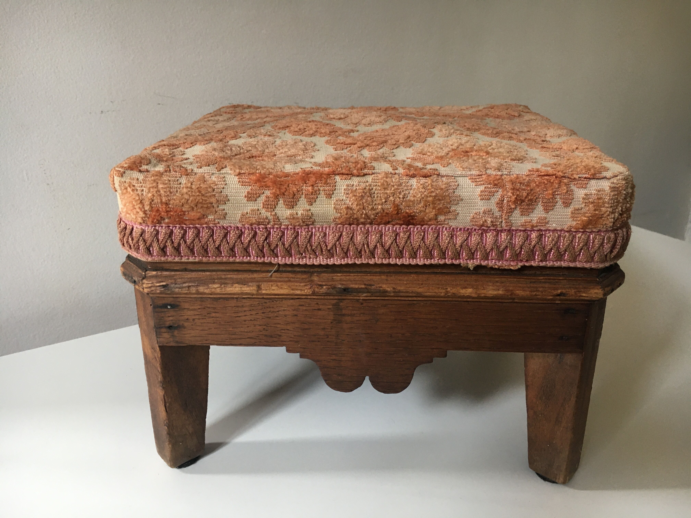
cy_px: 259
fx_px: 579
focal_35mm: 29
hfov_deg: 61.7
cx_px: 346
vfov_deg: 48.2
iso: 125
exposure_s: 1/33
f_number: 2.2
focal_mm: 4.15
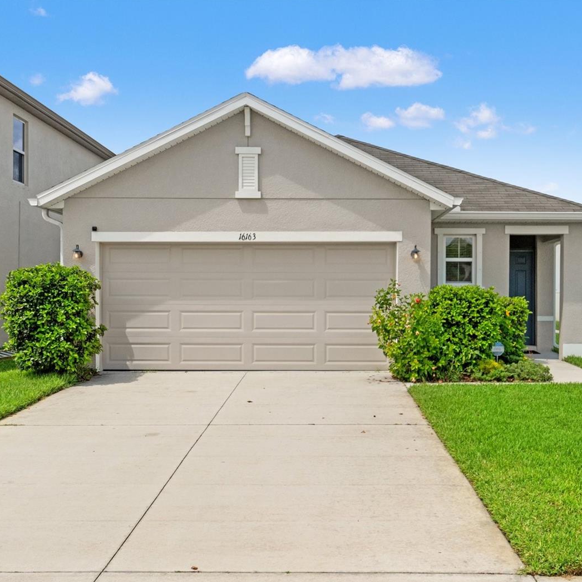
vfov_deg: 42.8
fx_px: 742
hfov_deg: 42.8
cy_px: 294
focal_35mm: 39
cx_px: 318
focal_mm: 20
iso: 400
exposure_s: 1/1600
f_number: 7.1
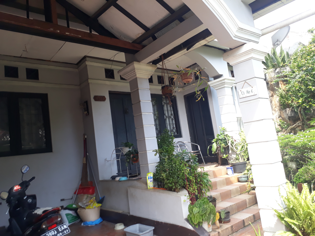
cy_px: 118
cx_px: 158
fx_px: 246
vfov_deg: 51.4
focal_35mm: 27
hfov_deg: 65.3
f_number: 1.9
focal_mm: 3.6
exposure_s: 1/141
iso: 40
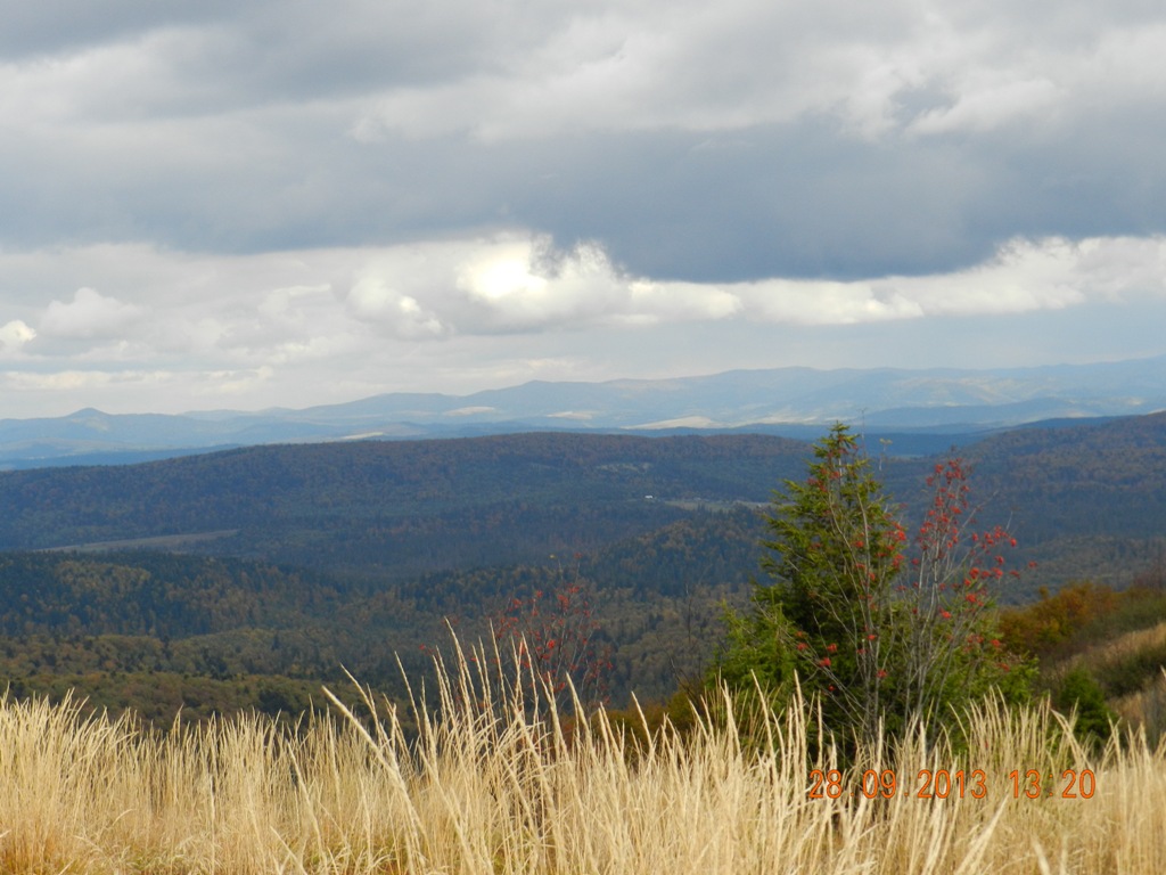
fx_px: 2560
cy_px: 438
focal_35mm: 76
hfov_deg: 25.7
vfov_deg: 19.4
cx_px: 583
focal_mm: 13.5
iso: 160
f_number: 4.8
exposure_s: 1/400
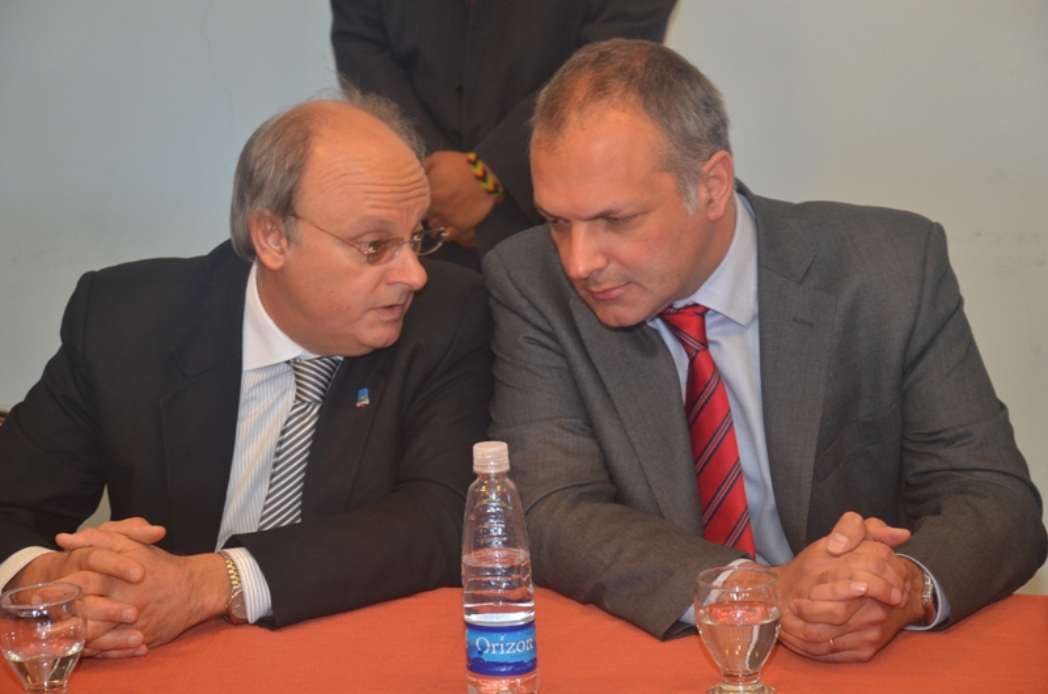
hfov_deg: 20.7
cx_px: 524
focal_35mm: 99
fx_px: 2876
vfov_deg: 13.8
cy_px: 347
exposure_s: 1/60
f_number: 5.3
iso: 800
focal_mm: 66
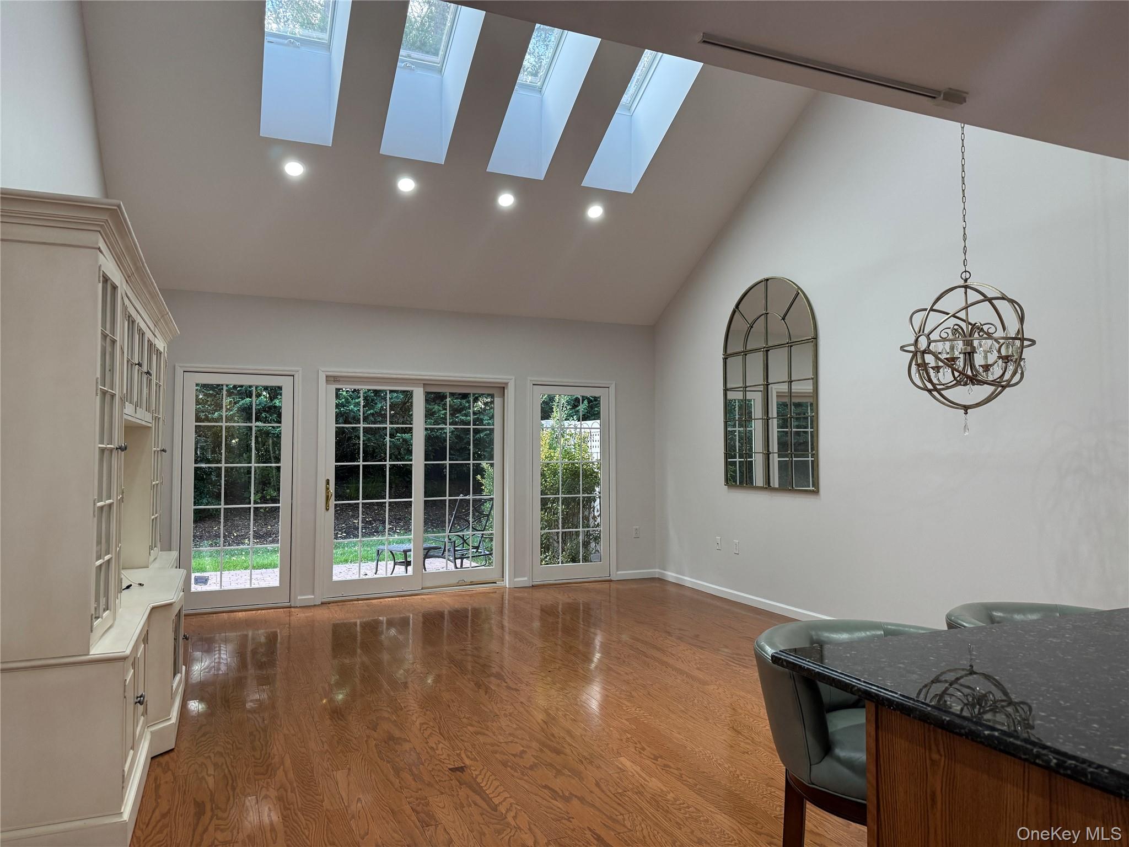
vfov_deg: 56.8
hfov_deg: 71.6
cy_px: 424
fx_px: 783
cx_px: 564
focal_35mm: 24
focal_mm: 6.76
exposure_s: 1/120
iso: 160
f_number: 1.78
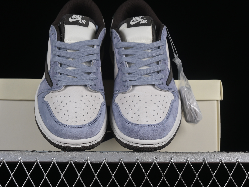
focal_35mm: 85
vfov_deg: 17.4
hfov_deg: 23.0
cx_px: 106
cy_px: 92
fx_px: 611
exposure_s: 1/80
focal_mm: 50
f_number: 8
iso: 160
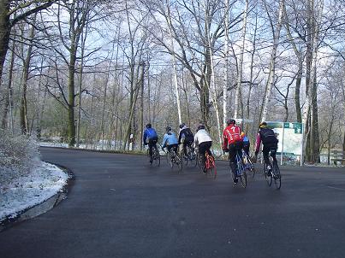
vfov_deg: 25.2
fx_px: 578
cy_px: 125
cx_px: 235
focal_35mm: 58
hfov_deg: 32.9
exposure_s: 1/250
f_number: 3.3
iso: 64
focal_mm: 6.3
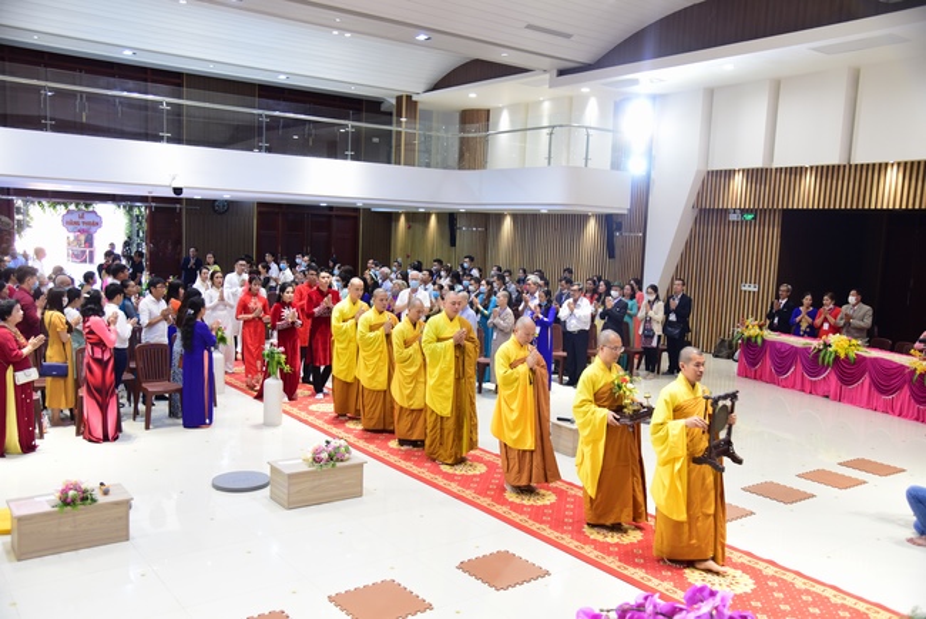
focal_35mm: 31
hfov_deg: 60.3
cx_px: 463
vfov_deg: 42.4
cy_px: 310
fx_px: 798
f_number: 4
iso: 800
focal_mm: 31
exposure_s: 1/40
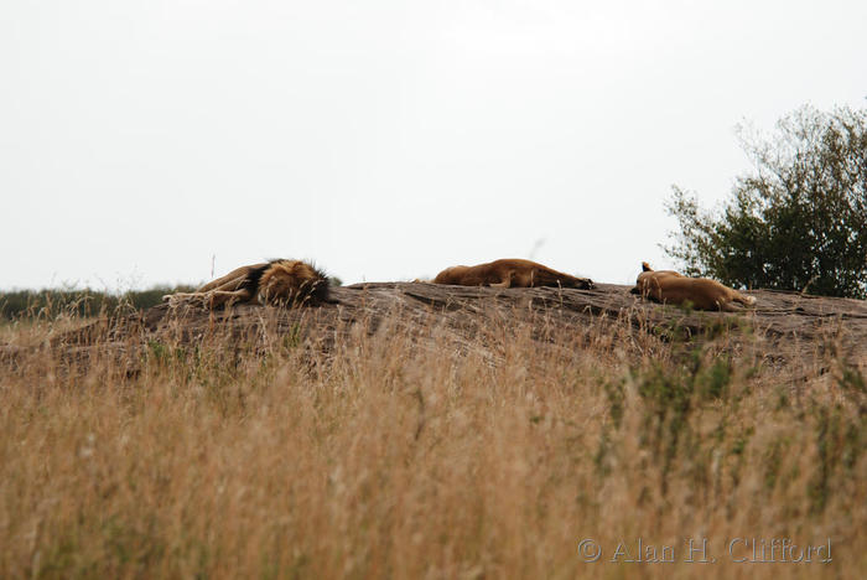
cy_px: 290
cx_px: 434
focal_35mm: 315
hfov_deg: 6.5
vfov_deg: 4.4
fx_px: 7592
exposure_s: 1/400
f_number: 5.3
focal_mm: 210
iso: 100
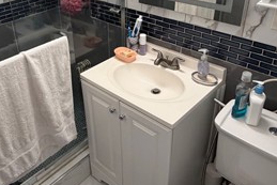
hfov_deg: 52.6
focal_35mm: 36
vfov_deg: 36.3
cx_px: 107
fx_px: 277
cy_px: 53
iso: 250
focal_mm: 2.22
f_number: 2.2
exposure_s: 1/60
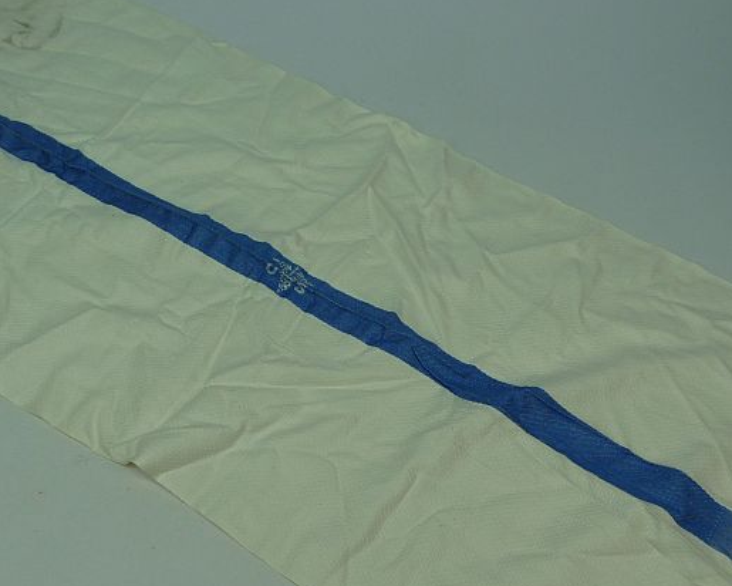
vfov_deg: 36.2
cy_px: 375
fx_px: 888
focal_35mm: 41
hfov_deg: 44.7
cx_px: 317
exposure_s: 1/100
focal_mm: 4.8
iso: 100
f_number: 4
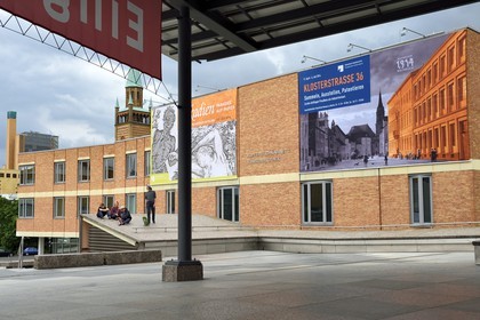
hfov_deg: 50.7
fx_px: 507
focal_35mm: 38
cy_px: 160
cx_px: 240
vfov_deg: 35.1
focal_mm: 38
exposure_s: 1/250
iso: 400
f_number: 7.1
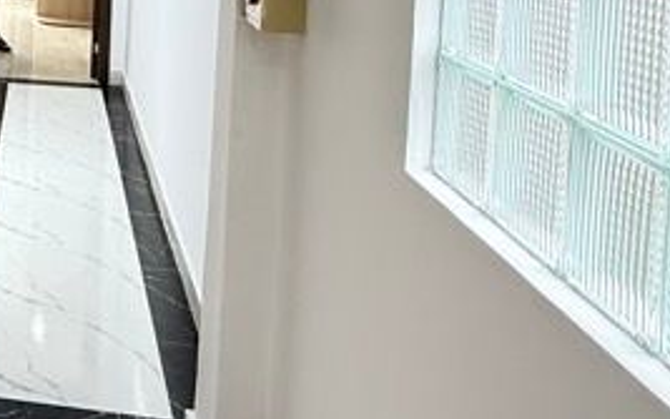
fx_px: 1041
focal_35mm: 57
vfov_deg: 20.9
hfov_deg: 30.0
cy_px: -110
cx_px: -153
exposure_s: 1/99
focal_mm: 2.22
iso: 125
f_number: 2.2
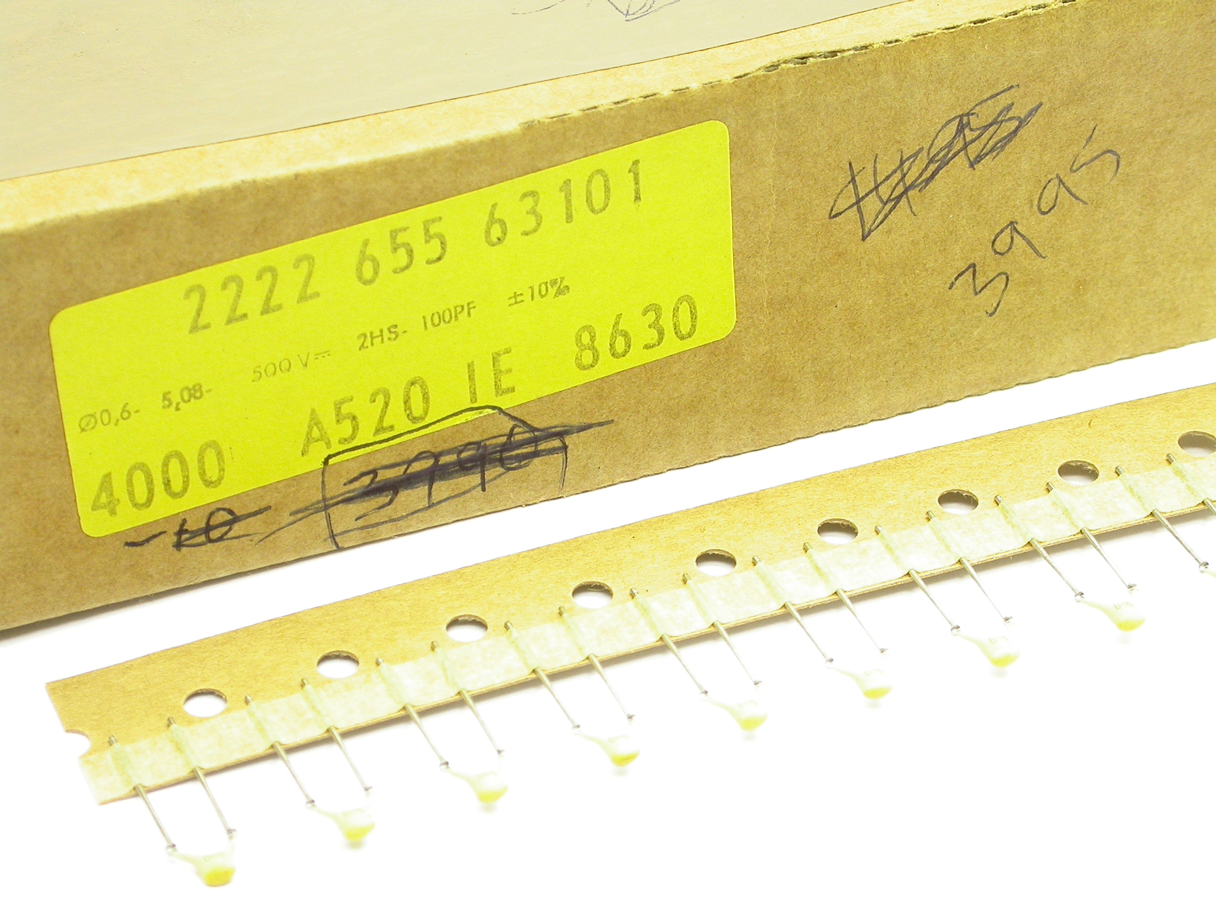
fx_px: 5410
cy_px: 456
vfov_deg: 9.6
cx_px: 608
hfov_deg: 12.8
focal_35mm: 154
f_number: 5.1
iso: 100
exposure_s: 1/10
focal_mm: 31.9
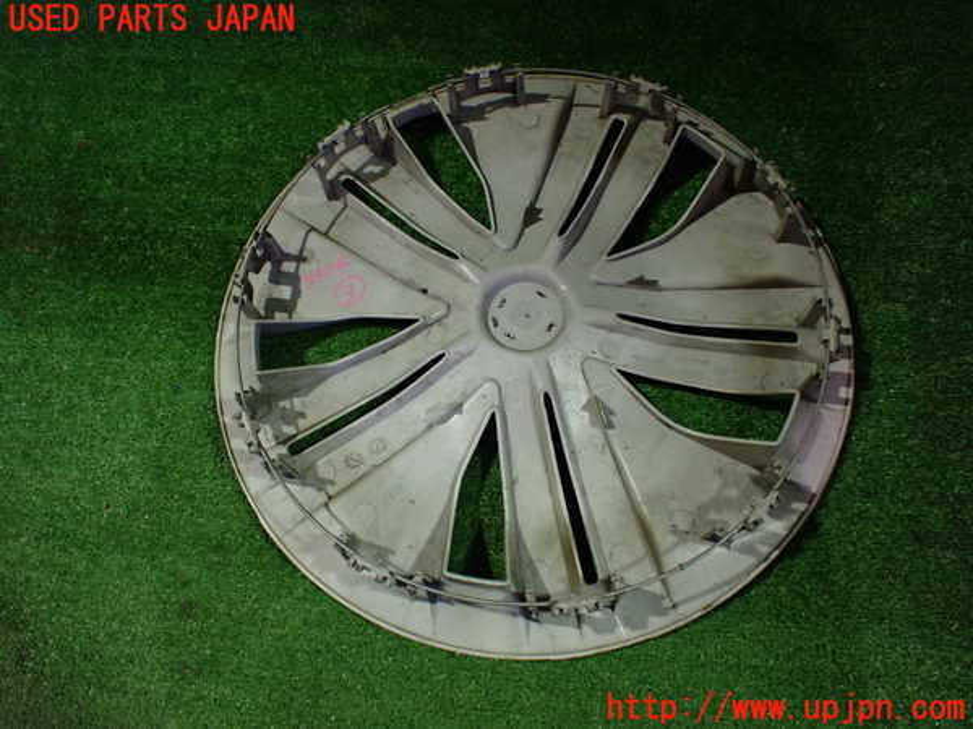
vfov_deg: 46.8
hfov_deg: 60.0
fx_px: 843
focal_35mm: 30
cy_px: 364
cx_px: 486
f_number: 2.3
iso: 800
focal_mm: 5.4
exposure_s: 1/60
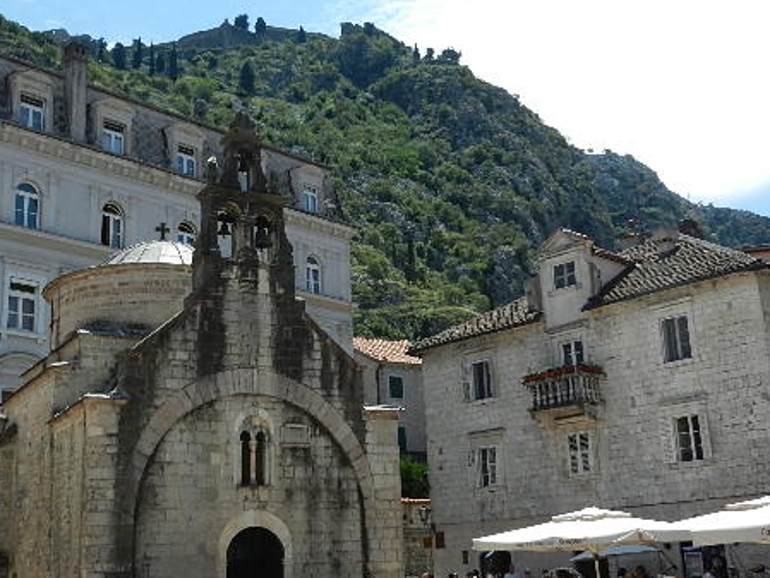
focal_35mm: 47
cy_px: 264
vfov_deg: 30.9
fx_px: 1046
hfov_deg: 40.4
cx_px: 362
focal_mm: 5.9
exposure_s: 1/1600
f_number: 3.8
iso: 160
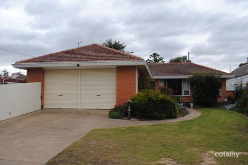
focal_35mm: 33
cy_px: 82
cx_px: 124
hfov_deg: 57.2
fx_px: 227
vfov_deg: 39.9
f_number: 5.6
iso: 100
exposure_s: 1/200
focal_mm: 22
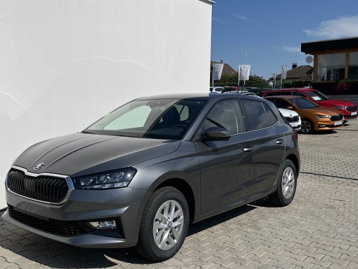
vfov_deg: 37.8
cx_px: 135
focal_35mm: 38
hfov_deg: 48.5
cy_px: 134
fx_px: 393
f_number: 1.5
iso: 50
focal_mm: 5.7
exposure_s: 1/12658
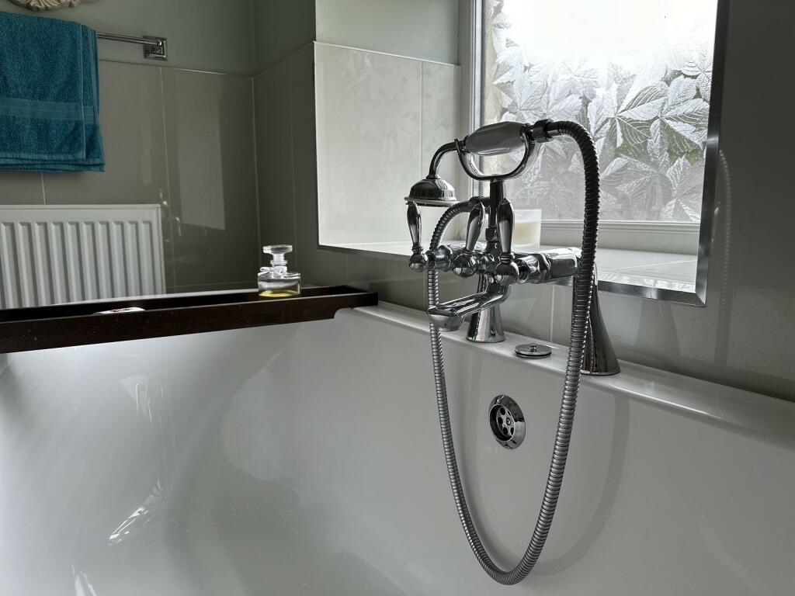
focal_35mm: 24
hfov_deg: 71.6
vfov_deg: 56.8
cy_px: 298
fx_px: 551
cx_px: 398
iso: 100
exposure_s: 1/121
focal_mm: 6.86
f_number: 1.78
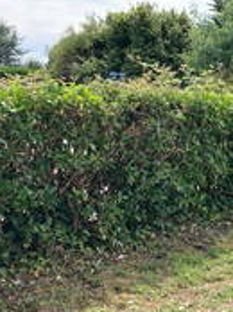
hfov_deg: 22.6
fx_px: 522
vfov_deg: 32.7
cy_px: 230
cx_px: 301
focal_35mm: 58
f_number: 1.8
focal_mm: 3.99
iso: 20
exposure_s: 1/889
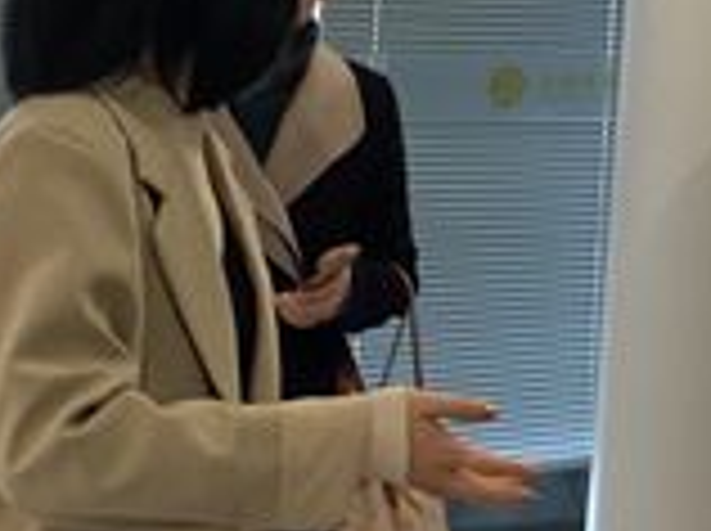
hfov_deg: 13.5
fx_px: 2707
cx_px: 1242
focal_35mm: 132
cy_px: -122
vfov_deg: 11.0
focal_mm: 4.25
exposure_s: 1/56
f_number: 1.8
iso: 160
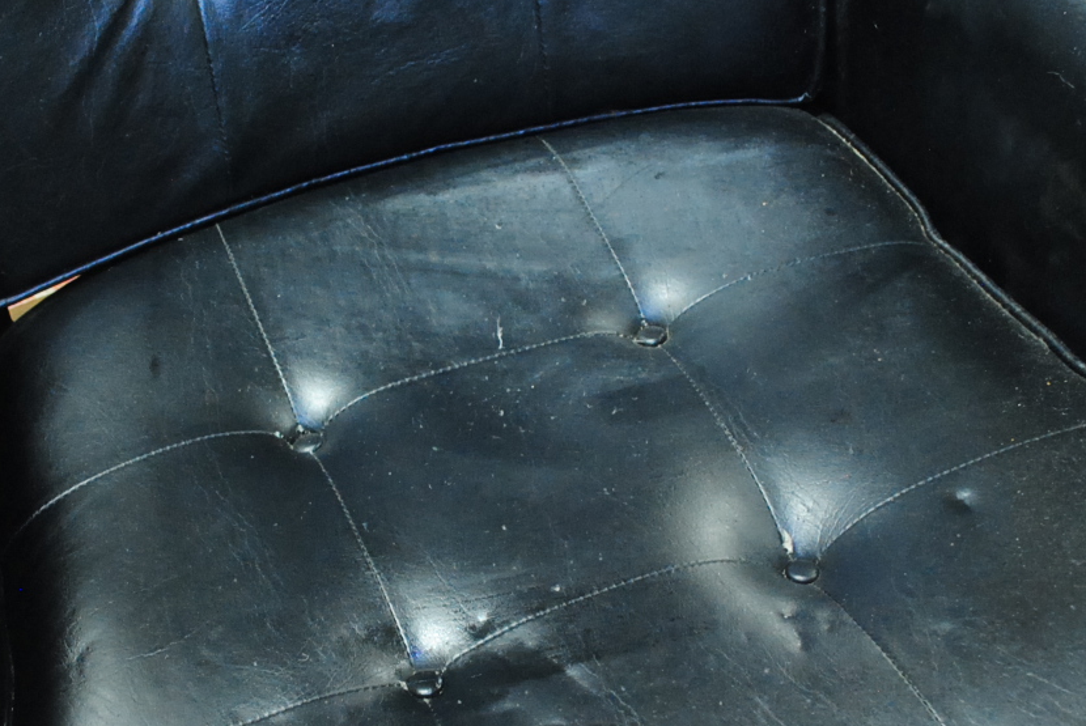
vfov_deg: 21.5
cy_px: 483
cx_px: 407
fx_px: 1902
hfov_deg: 31.7
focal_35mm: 63
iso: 800
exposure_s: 1/13
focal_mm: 18
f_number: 3.5
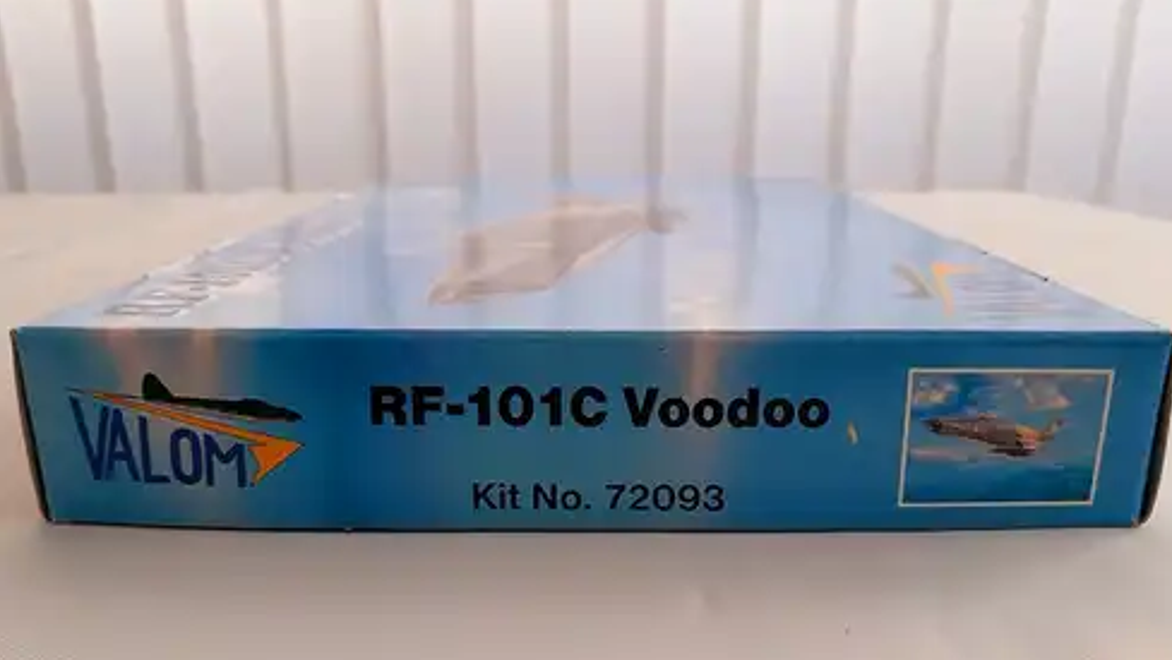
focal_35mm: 29
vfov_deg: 39.9
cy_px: 421
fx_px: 902
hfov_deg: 66.0
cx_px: 598
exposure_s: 1/100
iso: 50
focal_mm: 4
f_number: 1.8
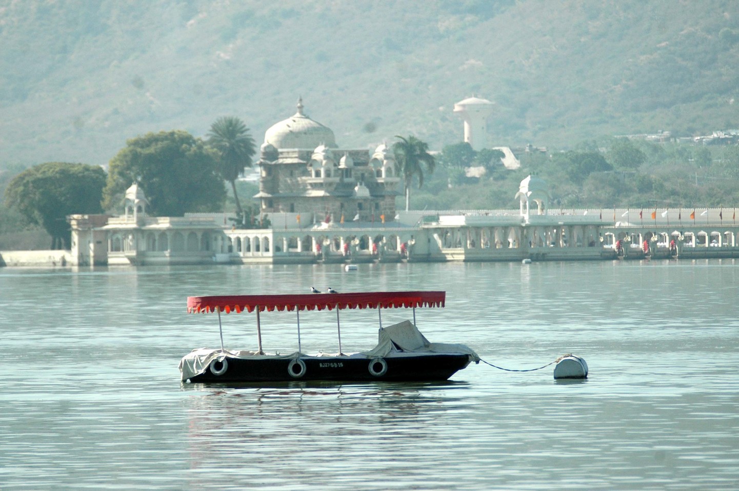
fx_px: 7691
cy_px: 246
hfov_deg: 5.5
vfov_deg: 3.7
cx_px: 370
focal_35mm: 375
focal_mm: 250
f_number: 5.6
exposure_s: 1/1600
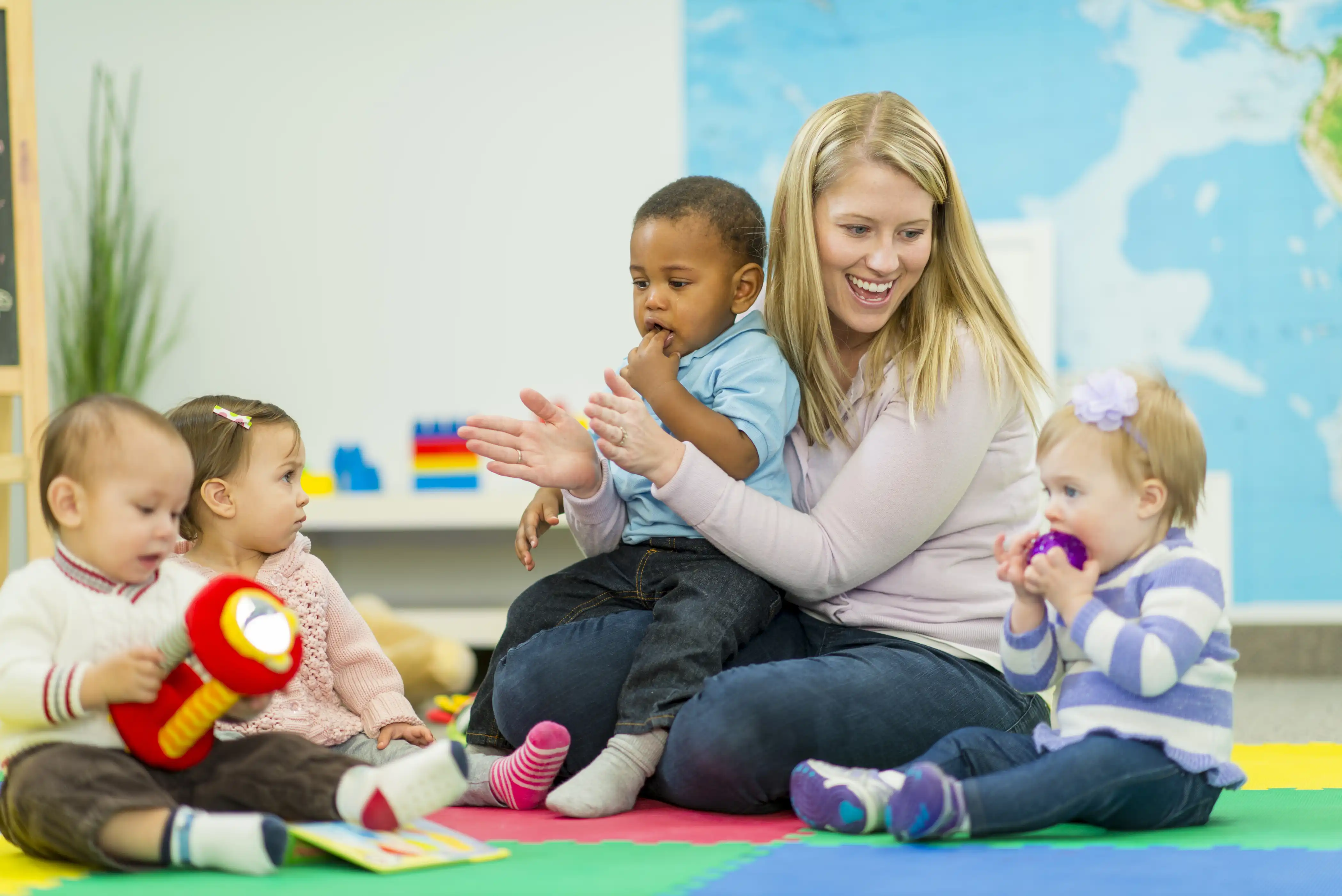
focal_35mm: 85
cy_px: 448
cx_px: 671
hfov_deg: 23.9
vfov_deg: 16.1
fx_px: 3169
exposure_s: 1/250
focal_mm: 85
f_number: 1.6
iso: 100
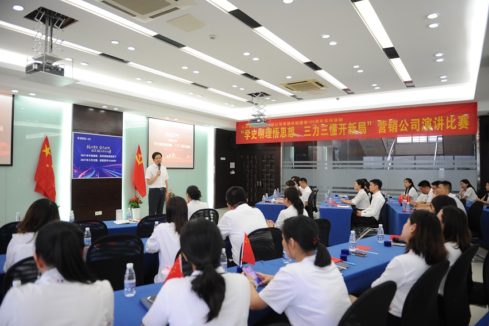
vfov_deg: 53.1
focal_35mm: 24
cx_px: 244
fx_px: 326
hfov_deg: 73.8
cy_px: 163
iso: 1000
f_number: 2.8
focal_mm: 24
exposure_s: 1/100
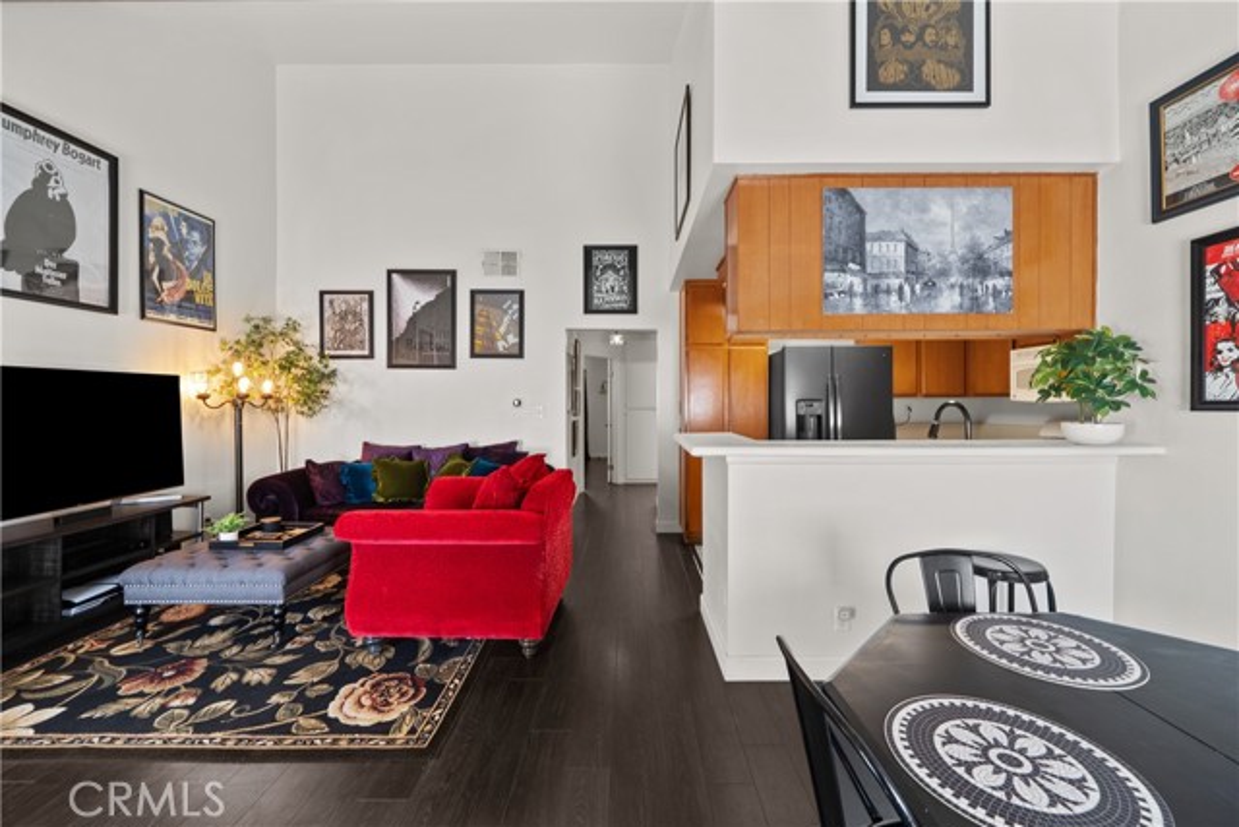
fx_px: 482
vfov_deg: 81.2
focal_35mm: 14
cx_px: 620
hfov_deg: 104.2
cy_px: 414
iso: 100
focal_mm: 14
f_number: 10
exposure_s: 2
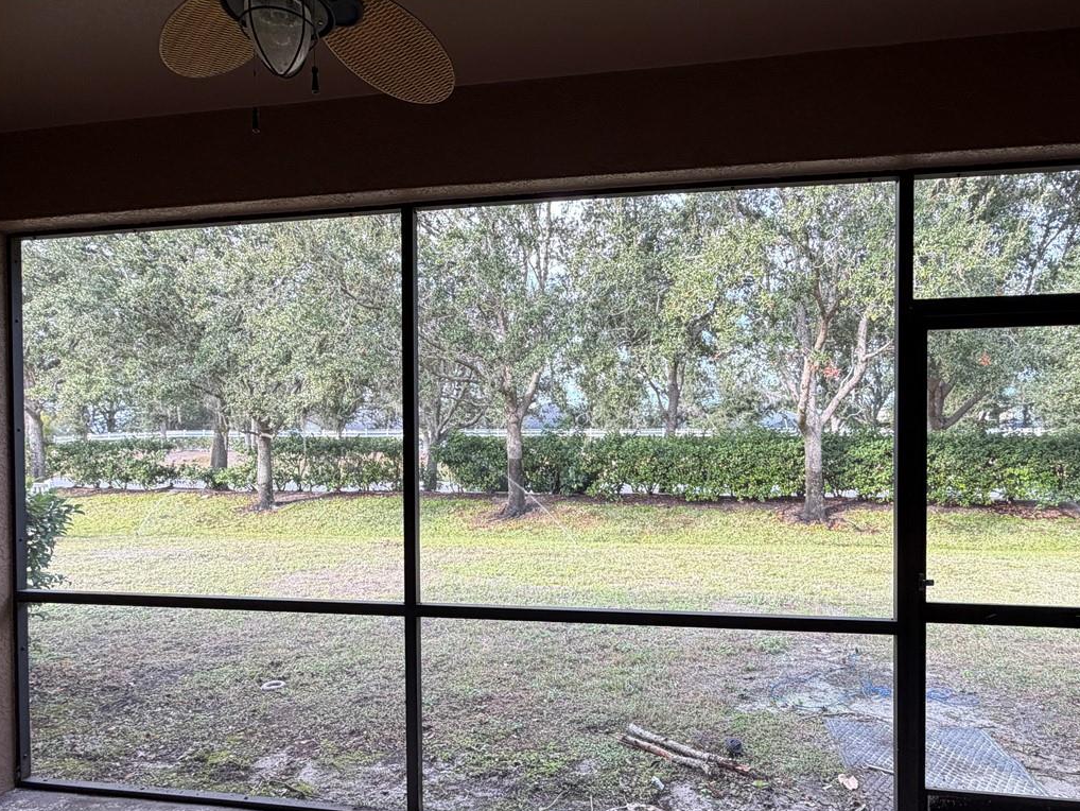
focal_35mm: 22
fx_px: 687
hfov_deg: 76.2
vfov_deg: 60.9
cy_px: 459
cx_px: 583
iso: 80
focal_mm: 2.22
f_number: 2.2
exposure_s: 1/121
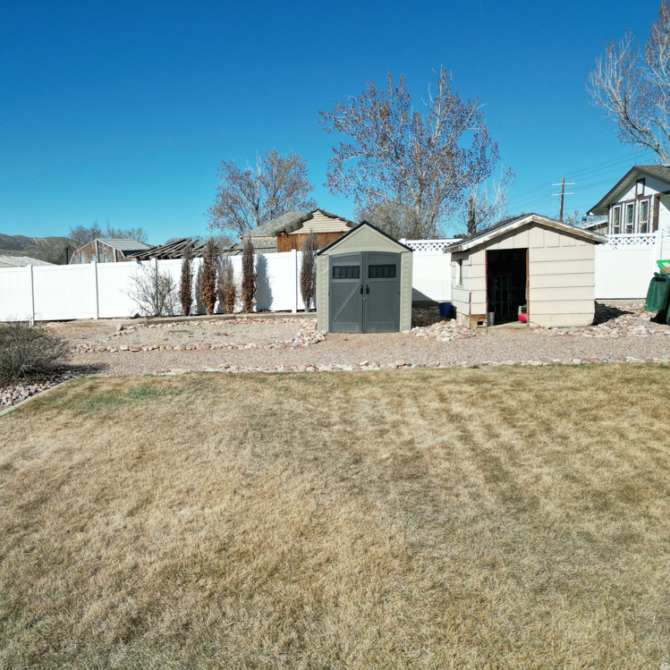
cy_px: 333
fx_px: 635
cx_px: 216
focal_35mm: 29
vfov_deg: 55.6
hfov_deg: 54.3
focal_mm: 6.72
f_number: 1.7
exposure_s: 1/4000
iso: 140
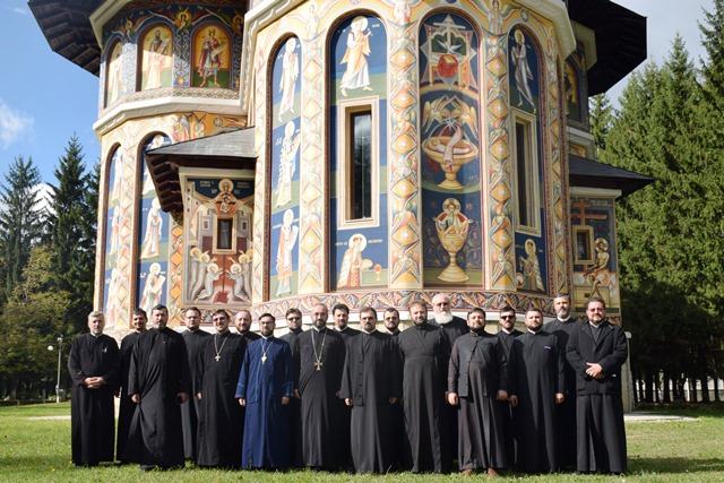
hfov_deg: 57.2
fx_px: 664
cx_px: 362
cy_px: 242
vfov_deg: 40.0
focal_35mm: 33
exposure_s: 1/200
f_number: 10
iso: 100
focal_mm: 22
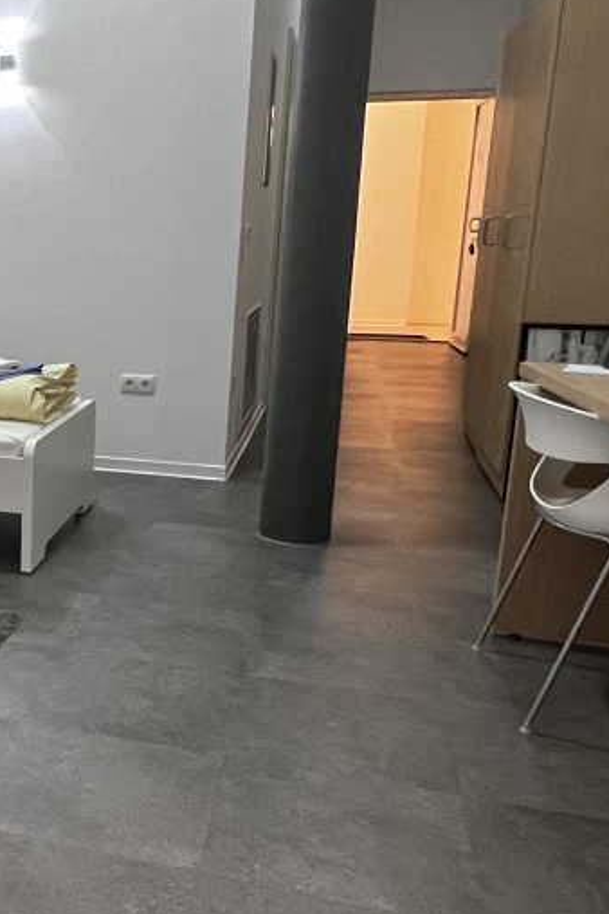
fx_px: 1015
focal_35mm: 40
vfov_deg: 48.4
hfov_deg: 29.9
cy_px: 482
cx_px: -67
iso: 320
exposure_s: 1/60
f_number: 1.8
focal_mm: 1.57
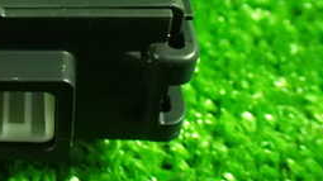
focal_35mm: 77
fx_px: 659
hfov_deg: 25.4
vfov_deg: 15.3
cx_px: -38
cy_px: -9
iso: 1600
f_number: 2.3
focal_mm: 5.4
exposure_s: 1/30
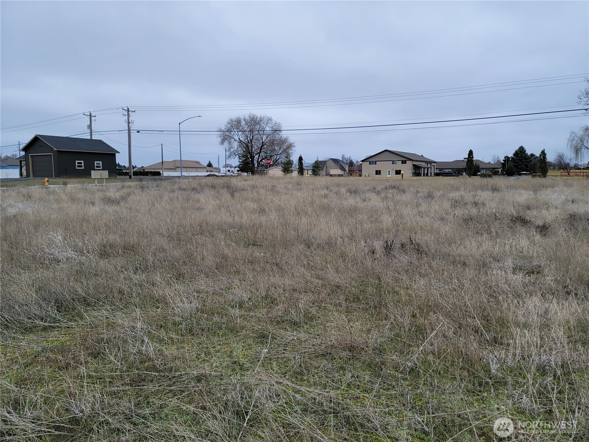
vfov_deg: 54.9
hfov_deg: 69.4
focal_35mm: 25
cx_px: 294
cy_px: 221
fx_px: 425
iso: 20
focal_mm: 7
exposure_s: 1/353
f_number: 1.8
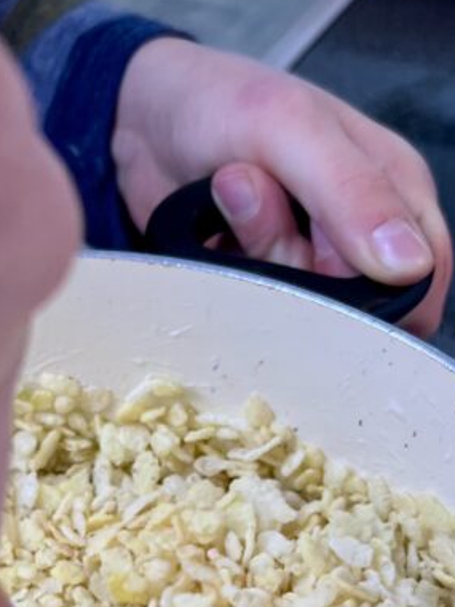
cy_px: 565
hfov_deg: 20.6
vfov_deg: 26.7
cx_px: 43
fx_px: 1227
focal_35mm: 70
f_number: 1.5
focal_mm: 5.7
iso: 50
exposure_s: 1/120
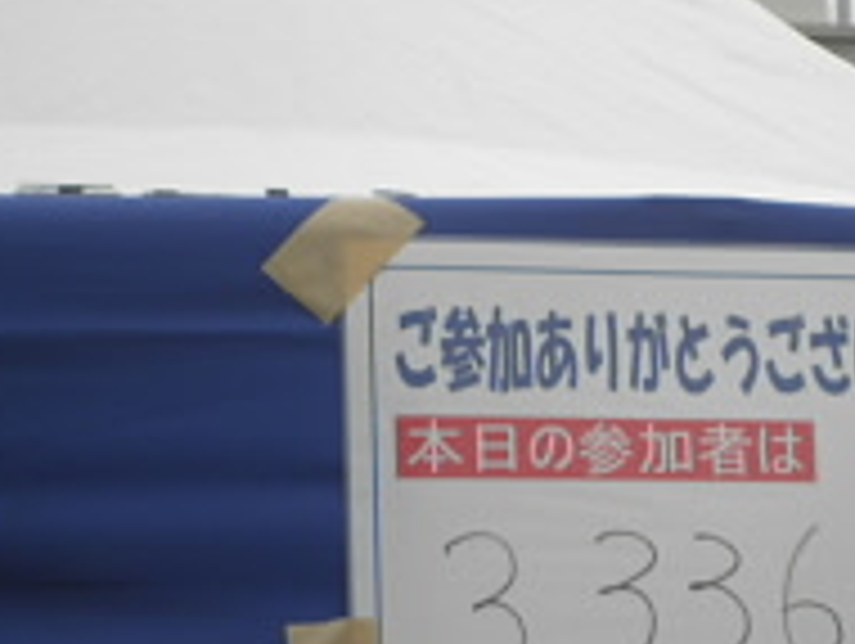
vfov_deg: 6.6
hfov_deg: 8.7
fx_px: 5614
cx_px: 760
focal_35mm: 227
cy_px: 392
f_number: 5.9
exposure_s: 1/250
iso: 64
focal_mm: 19.6
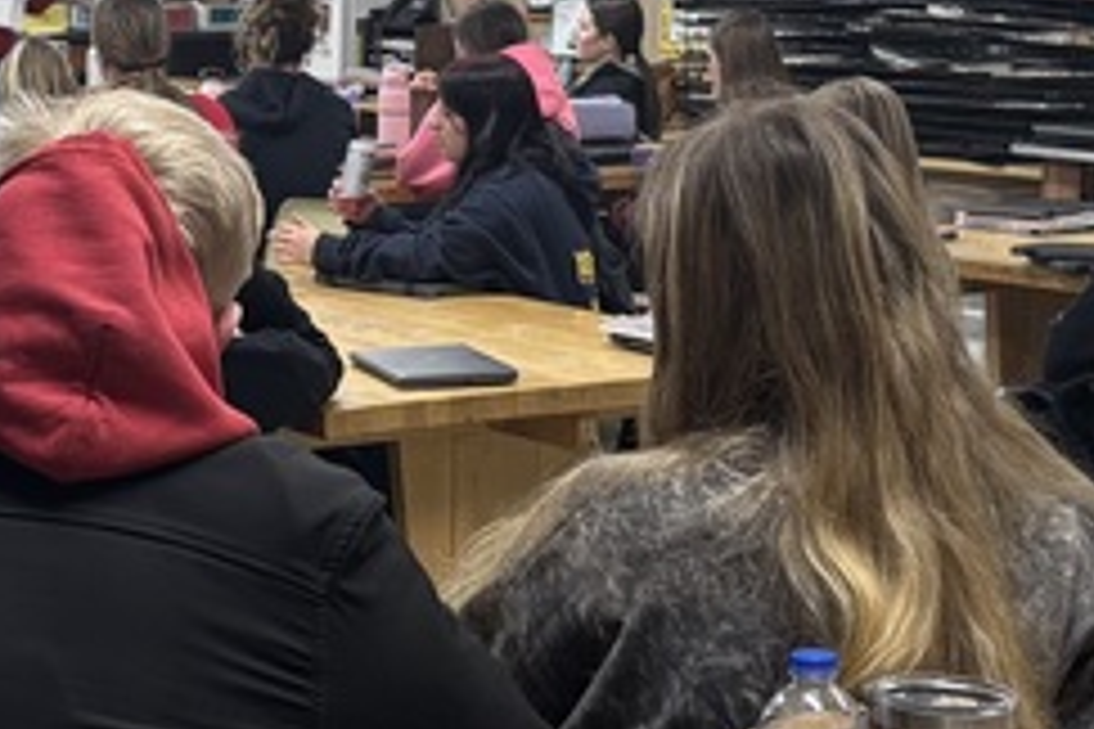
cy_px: 212
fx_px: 3464
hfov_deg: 17.8
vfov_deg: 12.0
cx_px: 275
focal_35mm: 114
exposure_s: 1/60
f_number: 1.6
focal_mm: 5.96
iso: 125
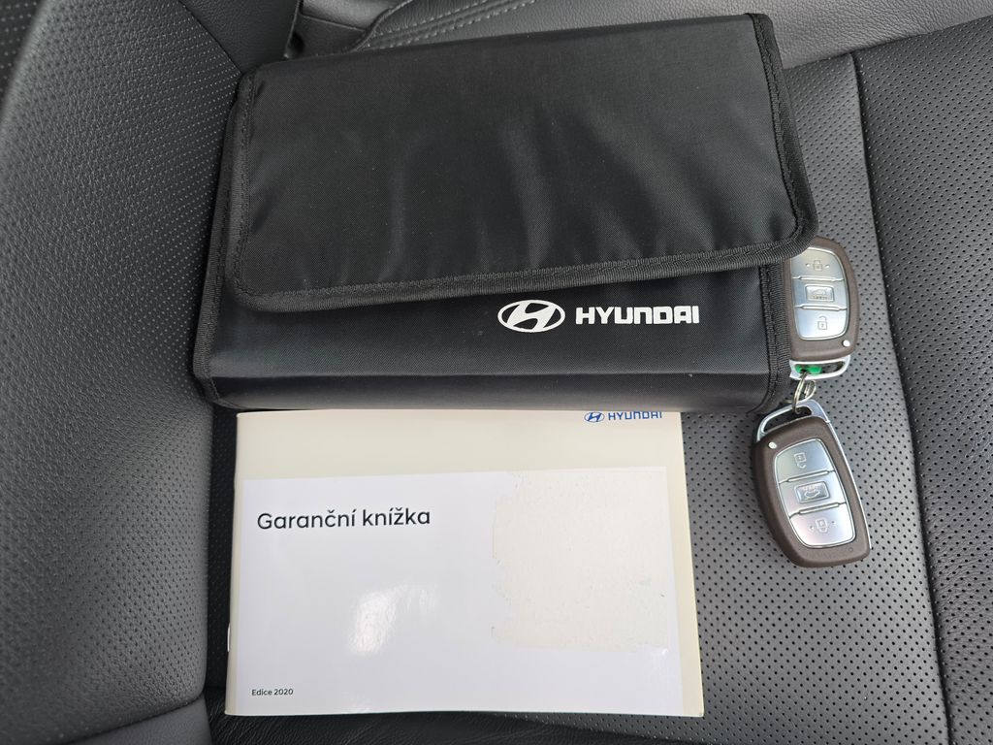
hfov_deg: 73.9
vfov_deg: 58.9
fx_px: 660
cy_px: 372
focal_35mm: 23
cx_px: 496
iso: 125
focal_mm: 6.3
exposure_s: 1/180
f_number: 1.7
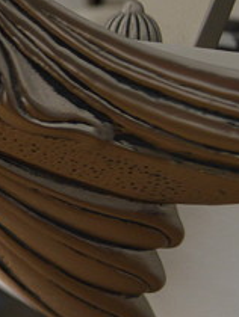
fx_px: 1259
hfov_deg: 9.0
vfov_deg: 14.4
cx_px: -461
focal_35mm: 137
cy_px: 111
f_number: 5.6
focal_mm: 20
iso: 400
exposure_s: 1/125
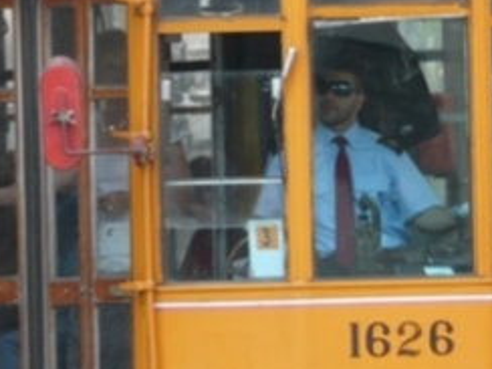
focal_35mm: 1085
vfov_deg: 1.4
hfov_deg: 1.8
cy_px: 189
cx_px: 154
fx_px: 15421
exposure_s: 1/200
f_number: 4
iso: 100
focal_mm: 65.3
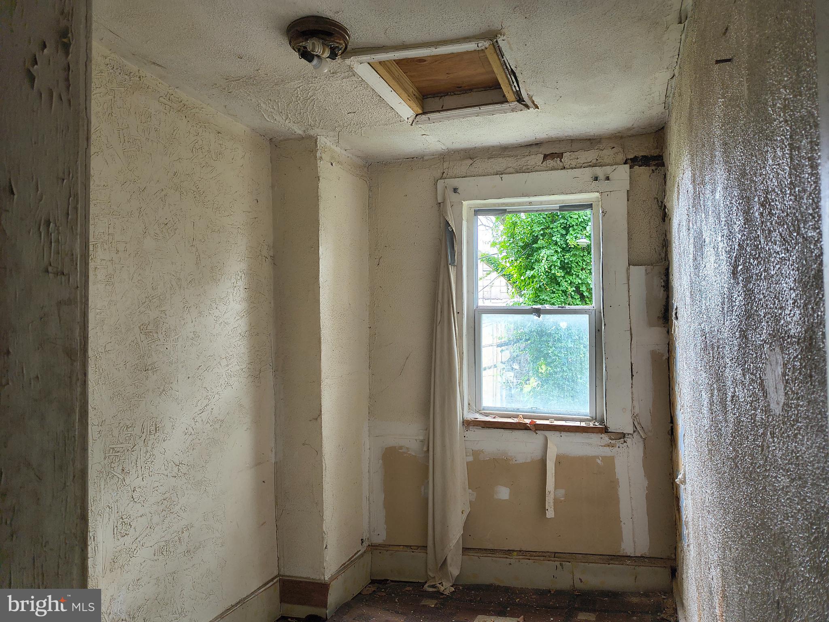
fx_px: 599
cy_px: 311
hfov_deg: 69.4
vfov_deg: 54.9
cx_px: 414
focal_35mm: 25
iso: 366
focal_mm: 4.68
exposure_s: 1/120
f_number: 1.7
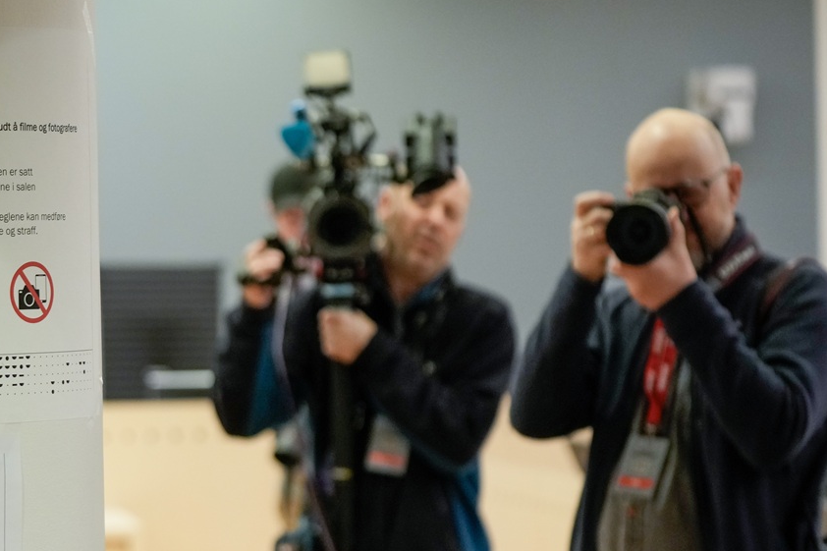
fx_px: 3399
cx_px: 56
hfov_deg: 13.7
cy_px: 373
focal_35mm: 148
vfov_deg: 9.3
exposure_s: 1/250
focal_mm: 76
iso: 2500
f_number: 2.8
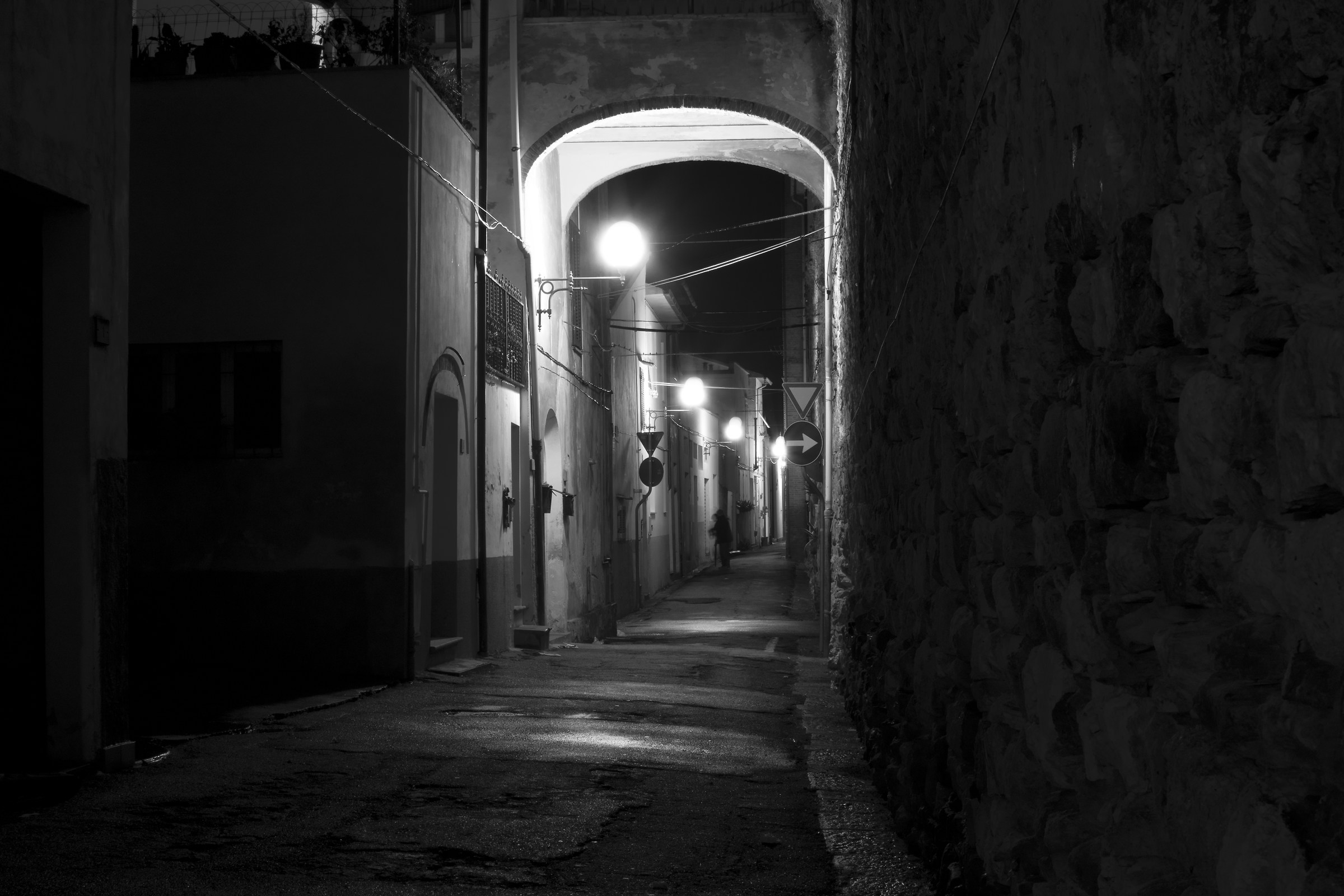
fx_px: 1960
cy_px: 448
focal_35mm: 52
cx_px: 672
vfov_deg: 25.8
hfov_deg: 37.9
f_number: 14
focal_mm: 35
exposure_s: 15
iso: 100
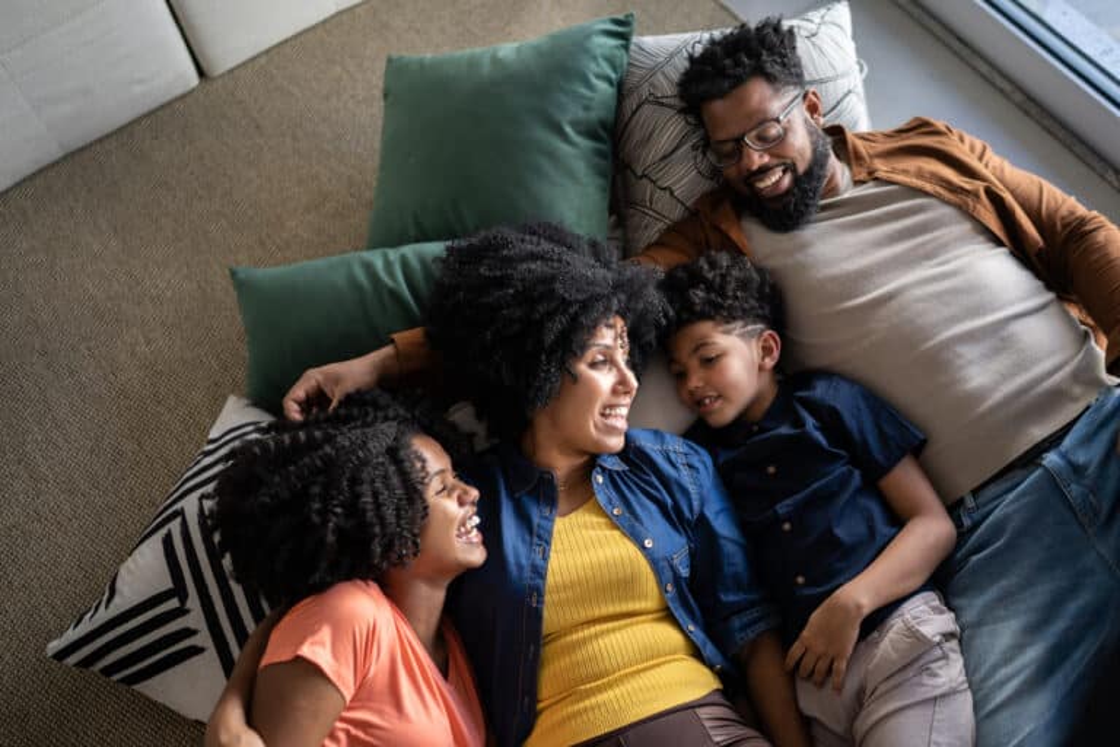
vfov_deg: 37.9
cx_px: 560
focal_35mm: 35
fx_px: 1089
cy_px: 374
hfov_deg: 54.4
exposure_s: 1/400
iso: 200
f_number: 1.4
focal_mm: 35
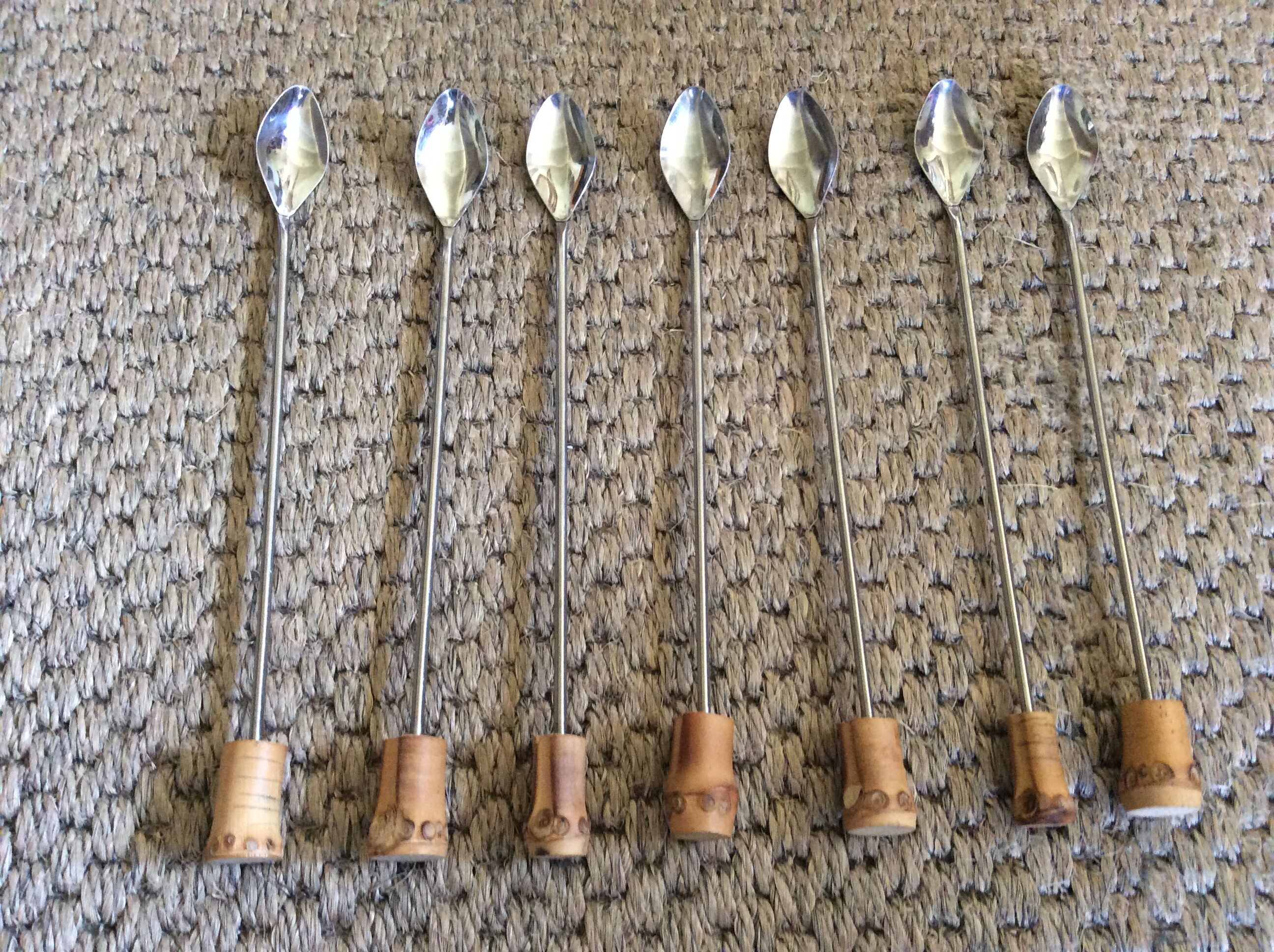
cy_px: 476
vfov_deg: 44.1
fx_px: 1176
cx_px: 637
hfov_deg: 56.9
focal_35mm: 32
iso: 250
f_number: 2.4
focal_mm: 3.3
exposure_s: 1/25
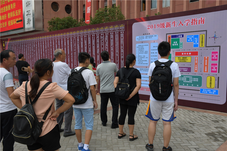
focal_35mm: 34
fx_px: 214
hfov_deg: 55.8
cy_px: 76
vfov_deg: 38.9
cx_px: 114
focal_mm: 23
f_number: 10
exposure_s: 1/400
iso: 400
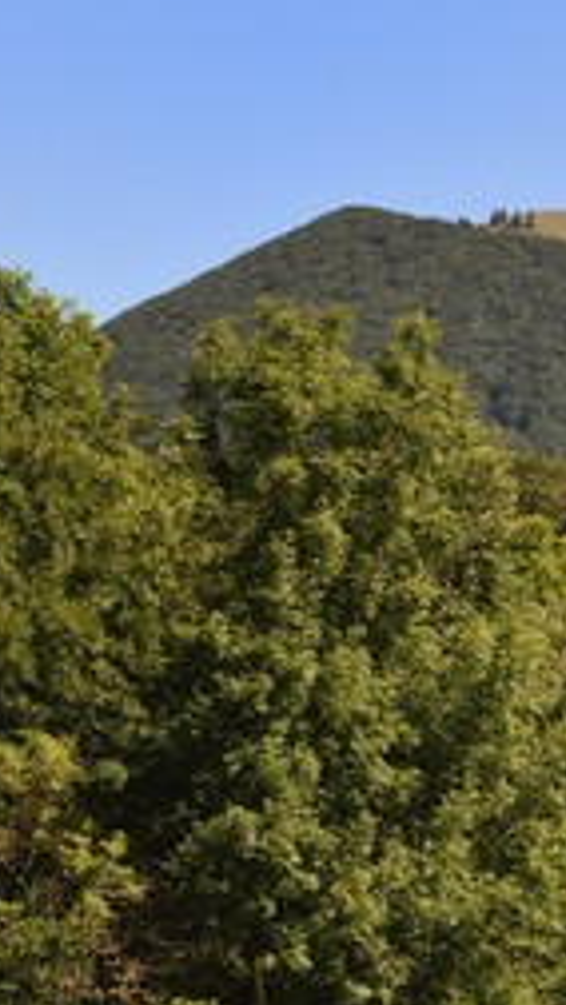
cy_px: 526
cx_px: 709
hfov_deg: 5.0
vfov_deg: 8.8
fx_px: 6501
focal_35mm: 244
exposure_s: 1/250
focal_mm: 140
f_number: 10
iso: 200
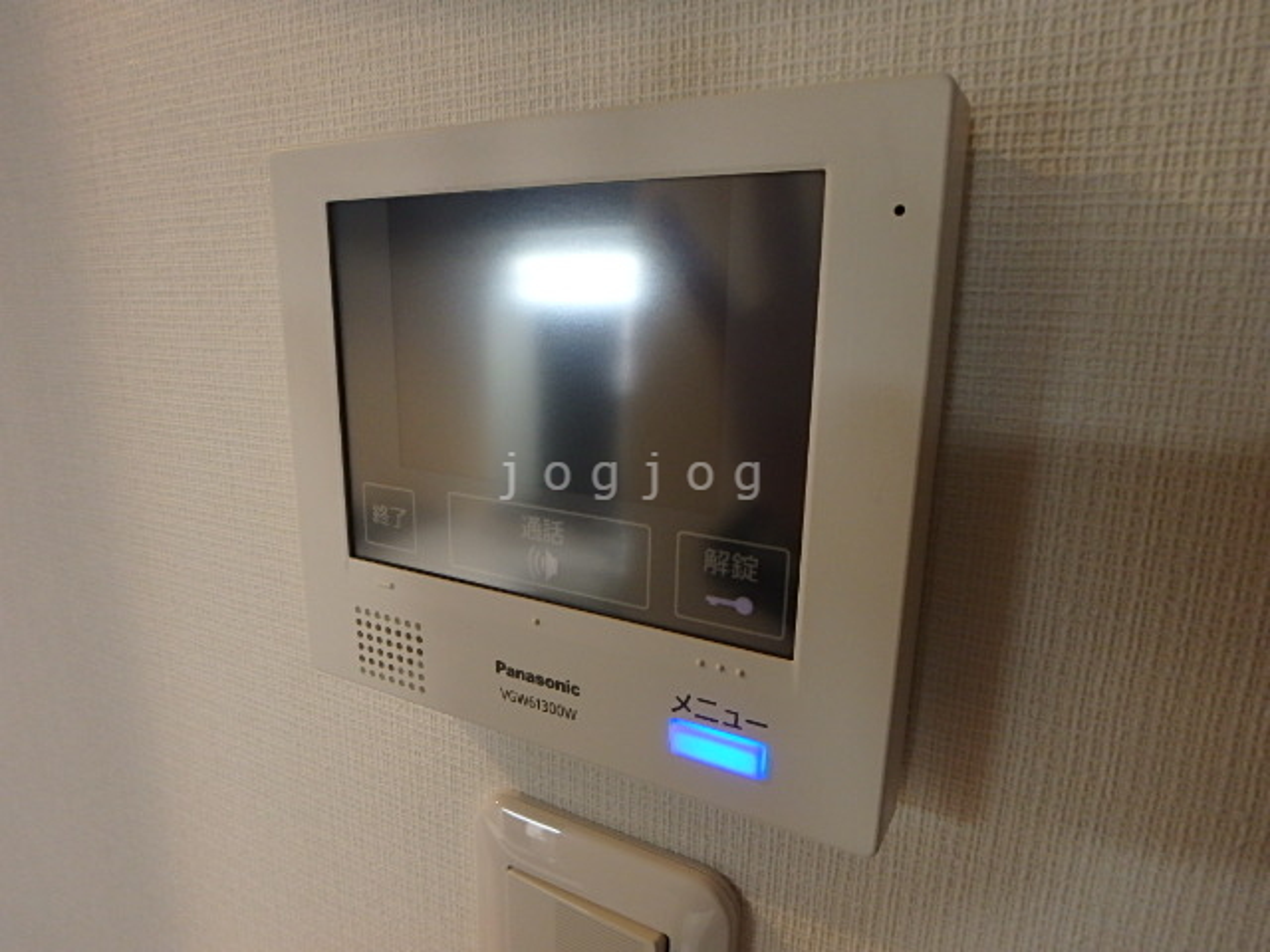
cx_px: 635
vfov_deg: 63.4
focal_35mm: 21
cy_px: 476
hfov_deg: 79.0
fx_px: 770
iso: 250
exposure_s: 1/30
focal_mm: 3.7
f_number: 3.5
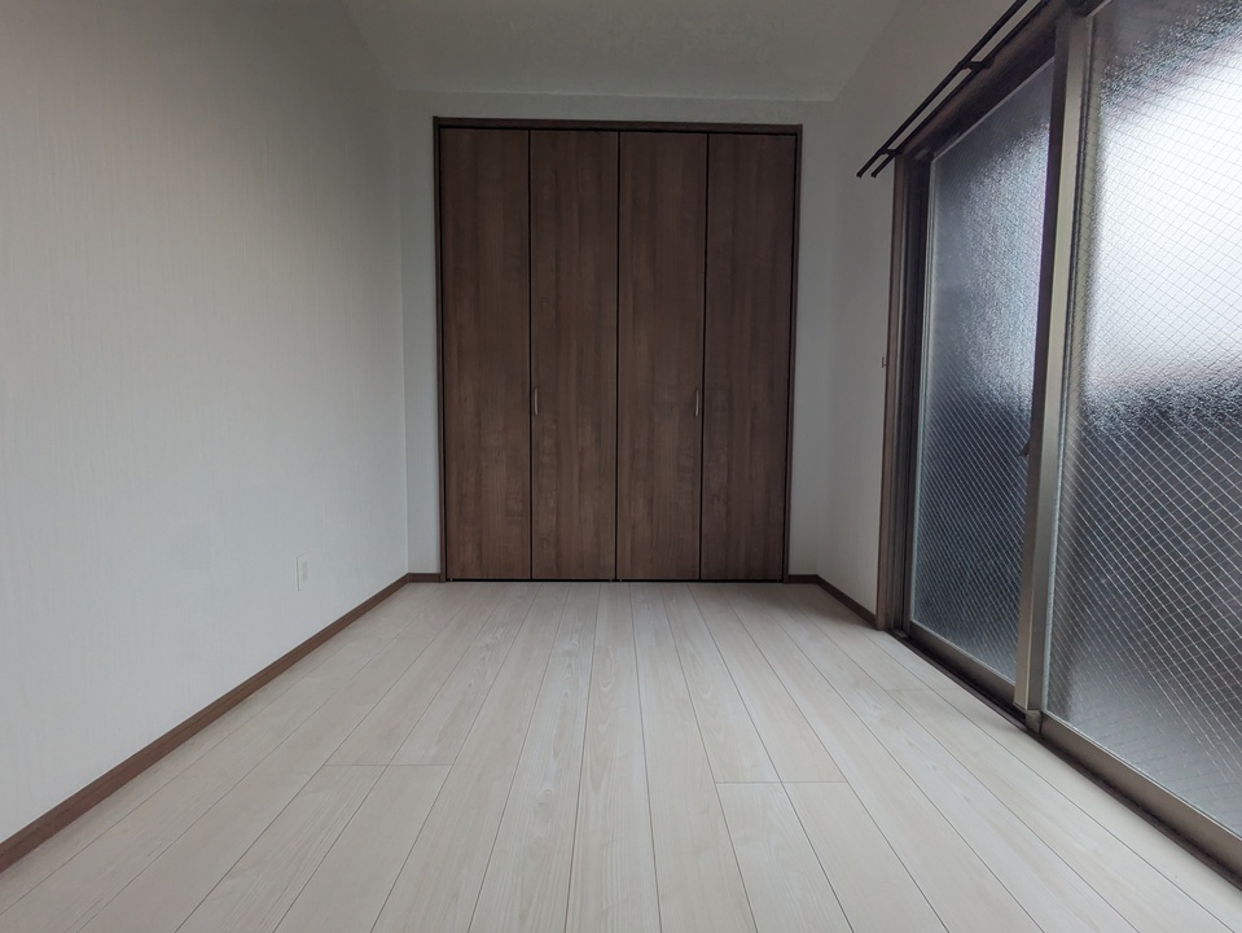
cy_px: 466
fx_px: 502
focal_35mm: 14
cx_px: 621
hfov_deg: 102.0
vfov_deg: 85.7
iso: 49
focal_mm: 1.83
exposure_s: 1/509
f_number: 2.2
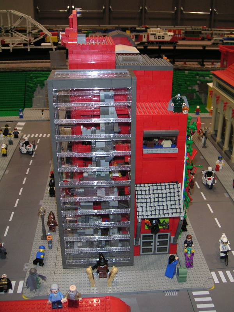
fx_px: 343
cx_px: 117
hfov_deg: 37.7
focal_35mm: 38
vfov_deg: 49.0
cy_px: 156
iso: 160
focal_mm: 6
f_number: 2.8
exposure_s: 1/45
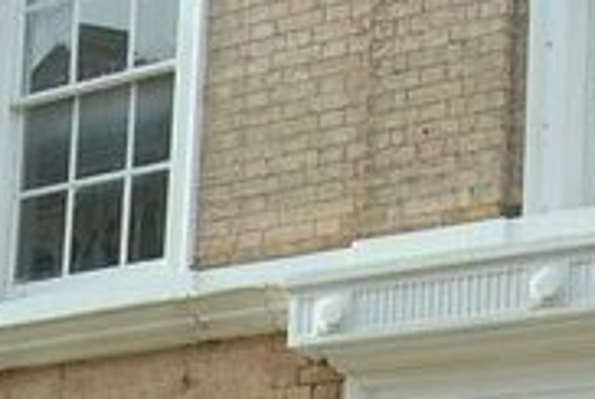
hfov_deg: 17.3
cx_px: -3
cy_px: 675
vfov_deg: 11.3
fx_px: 1904
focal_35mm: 115
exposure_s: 1/125
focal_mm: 20
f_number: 5.6
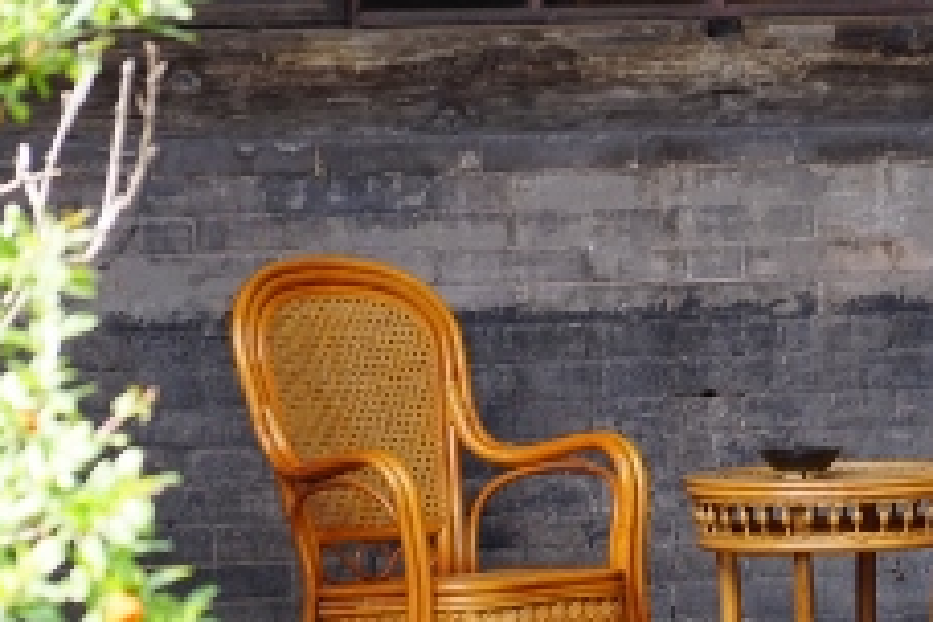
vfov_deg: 3.9
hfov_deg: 5.8
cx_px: 765
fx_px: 9222
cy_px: 424
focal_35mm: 356
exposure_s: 1/250
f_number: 5.6
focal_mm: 135
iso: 640
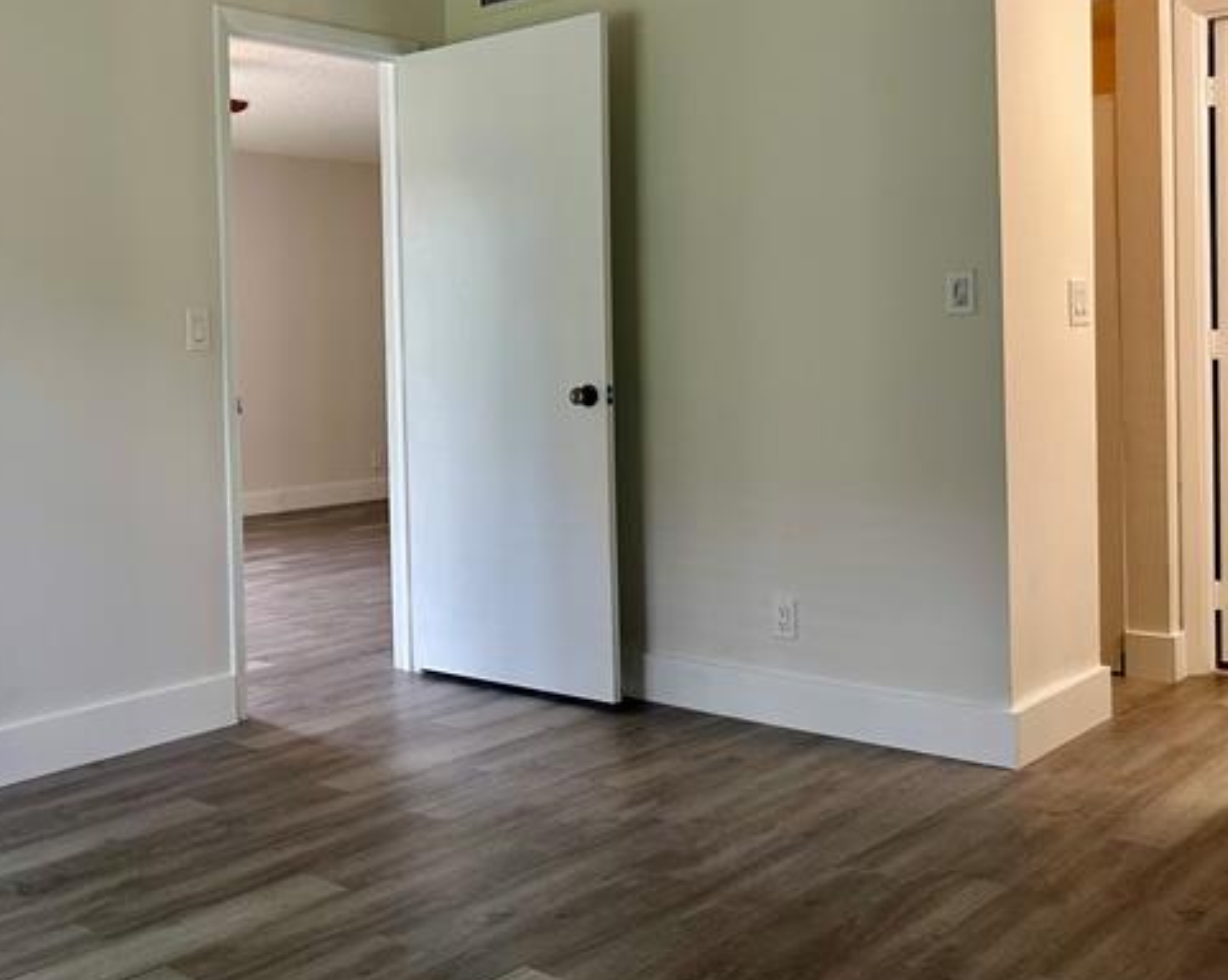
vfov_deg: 38.0
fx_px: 1416
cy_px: 390
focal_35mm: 39
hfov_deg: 45.1
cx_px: 288
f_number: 1.78
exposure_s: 1/120
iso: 125
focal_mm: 6.86
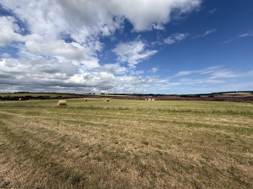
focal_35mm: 14
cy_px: 94
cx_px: 126
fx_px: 102
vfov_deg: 85.7
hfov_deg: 102.1
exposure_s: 1/4425
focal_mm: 2.22
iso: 50
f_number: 2.2
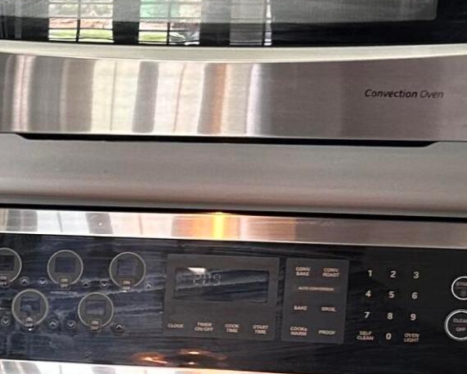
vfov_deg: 11.8
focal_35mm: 128
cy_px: 430
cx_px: -195
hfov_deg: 14.2
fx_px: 1769
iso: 100
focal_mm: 5.7
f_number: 1.5
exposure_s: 1/60
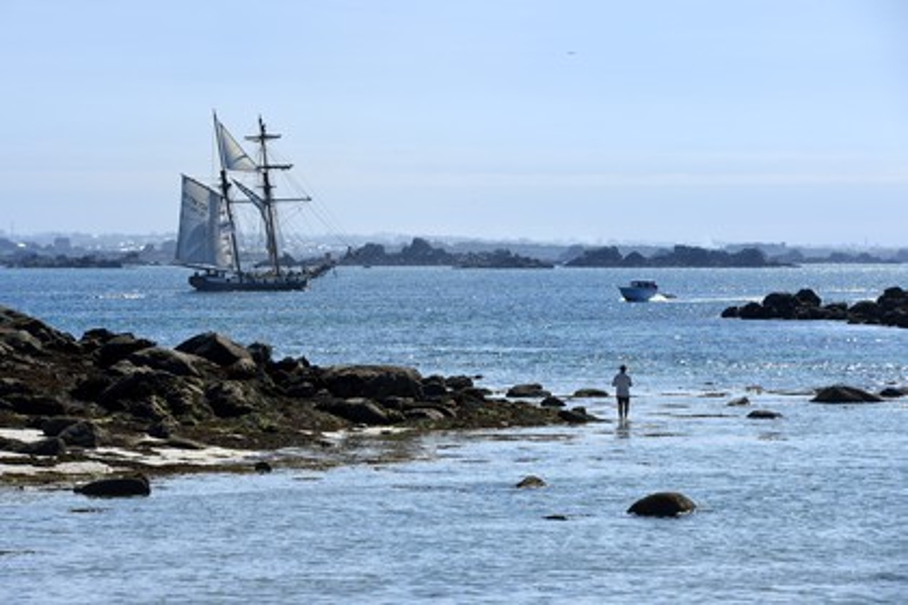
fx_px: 5044
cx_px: 454
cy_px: 302
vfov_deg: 6.9
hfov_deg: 10.3
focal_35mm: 200
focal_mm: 200
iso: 200
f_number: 13
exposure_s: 1/400
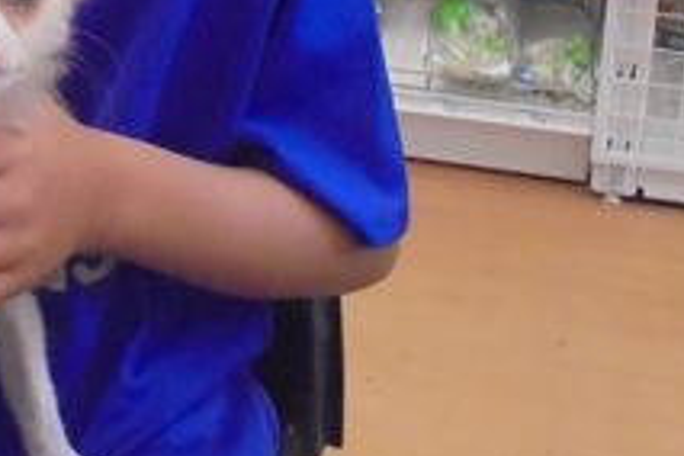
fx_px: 1444
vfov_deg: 16.6
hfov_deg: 25.7
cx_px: 45
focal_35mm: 76
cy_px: -189
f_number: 3.5
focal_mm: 4.6
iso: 800
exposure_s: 1/80
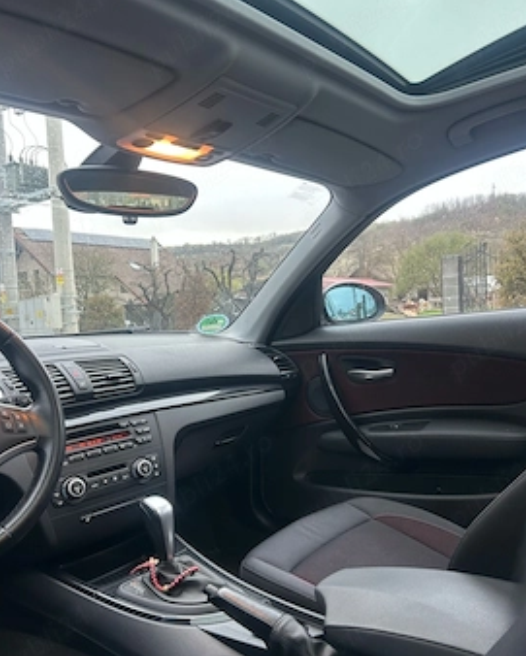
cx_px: 248
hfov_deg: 48.5
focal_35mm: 30
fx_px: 583
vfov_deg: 58.7
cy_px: 353
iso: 100
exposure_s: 1/52
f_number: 1.5
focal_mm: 5.7
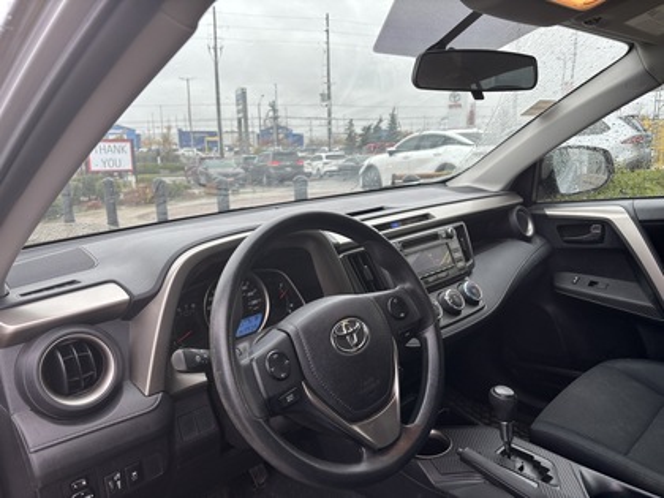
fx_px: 499
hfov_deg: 67.3
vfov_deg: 53.1
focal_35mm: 26
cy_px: 249
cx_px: 332
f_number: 1.6
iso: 50
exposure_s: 1/121
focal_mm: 5.96
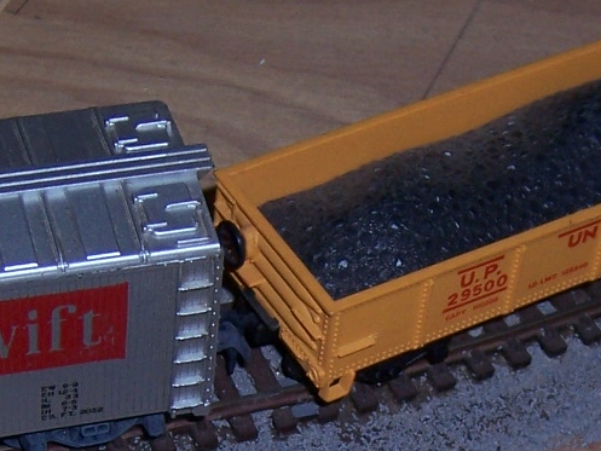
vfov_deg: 9.5
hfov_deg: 12.9
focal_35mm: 153
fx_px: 2657
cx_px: 356
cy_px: 648
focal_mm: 8.2
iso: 80
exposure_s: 1/60
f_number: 3.4
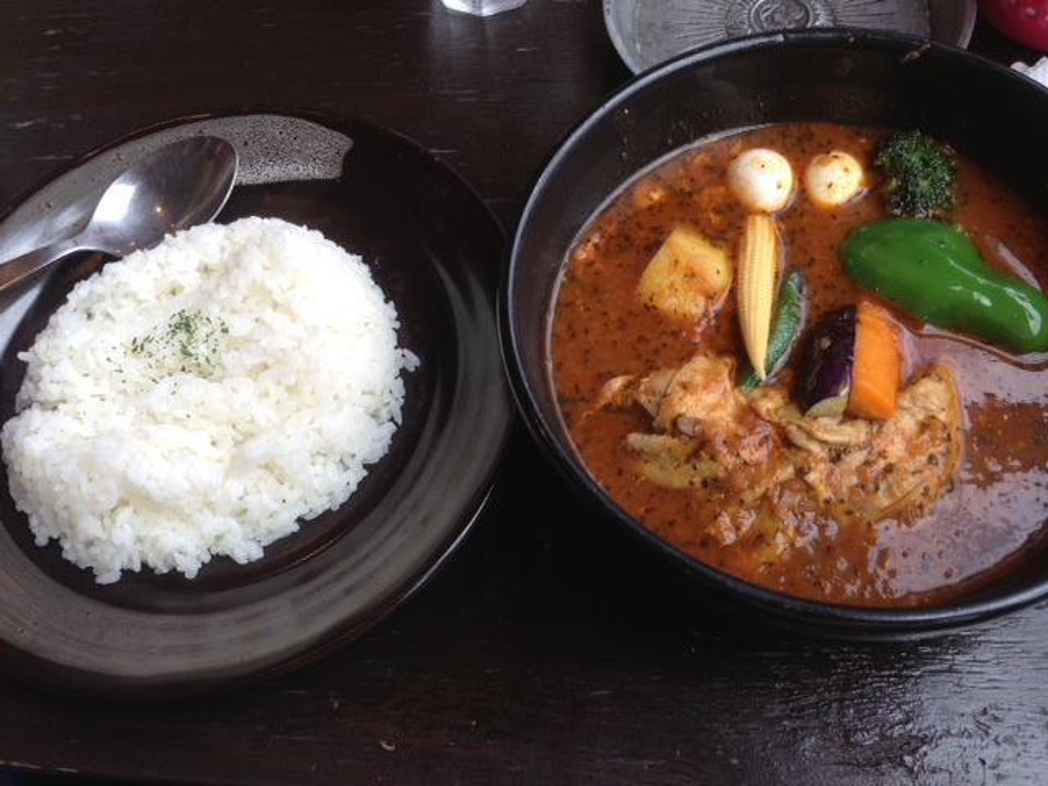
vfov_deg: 42.9
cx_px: 524
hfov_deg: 55.4
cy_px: 393
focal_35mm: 33
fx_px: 999
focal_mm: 4.13
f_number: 2.4
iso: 50
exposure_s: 1/120
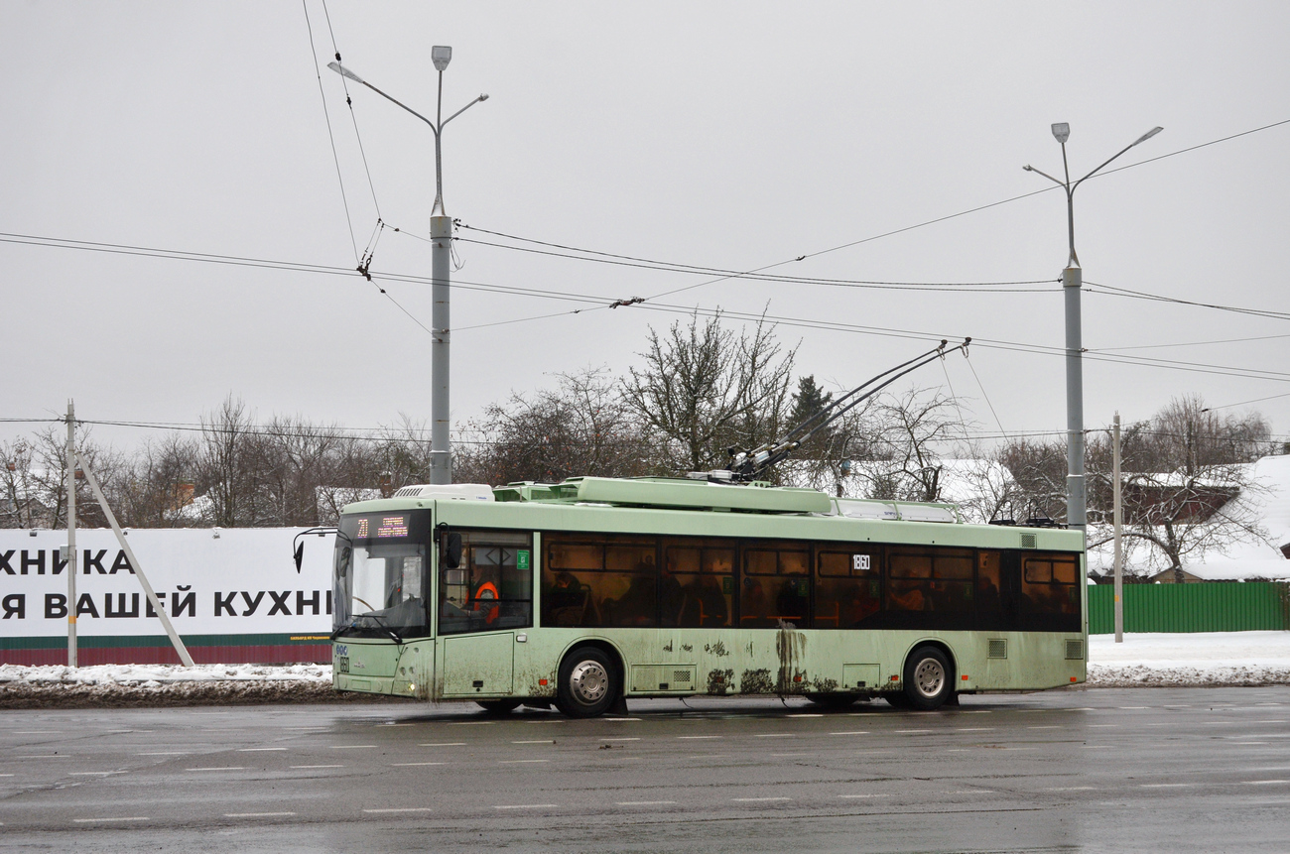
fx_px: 2038
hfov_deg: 35.1
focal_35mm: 57
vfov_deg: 23.7
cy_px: 427
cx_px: 645
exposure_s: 1/640
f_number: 7.1
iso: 125
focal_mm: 38
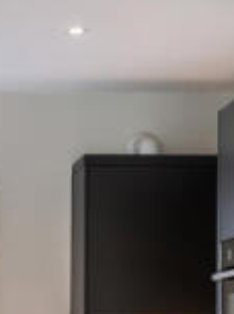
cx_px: -96
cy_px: 395
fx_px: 1122
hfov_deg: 11.5
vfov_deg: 15.3
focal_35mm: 124
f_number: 4.5
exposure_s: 1/13
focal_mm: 30
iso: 320
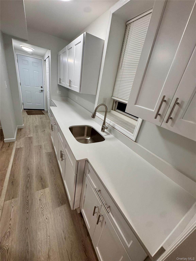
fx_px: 106
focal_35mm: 14
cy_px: 130
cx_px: 98
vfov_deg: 102.1
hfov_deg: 85.7
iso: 200
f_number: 2.2
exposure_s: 1/120
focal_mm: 2.22
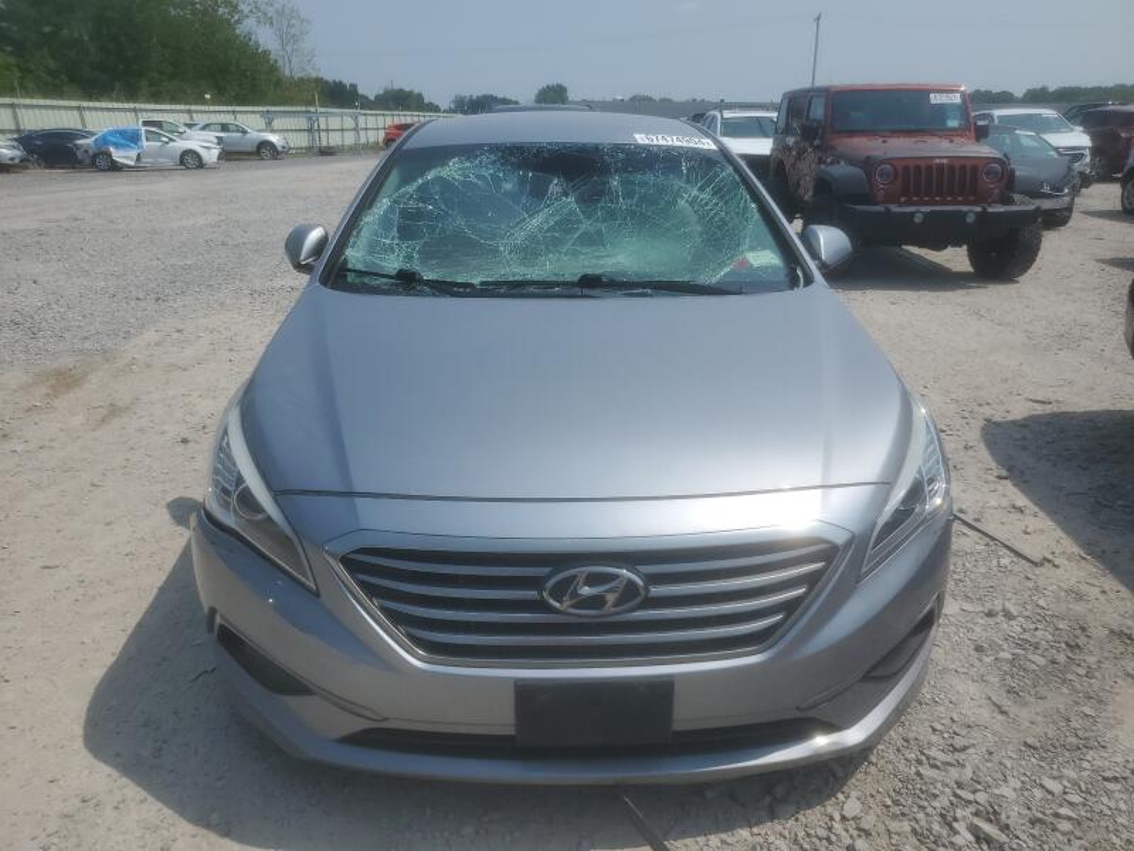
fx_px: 852
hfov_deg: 67.3
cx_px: 567
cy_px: 426
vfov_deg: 53.1
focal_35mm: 26
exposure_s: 1/10000
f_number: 1.5
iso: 50
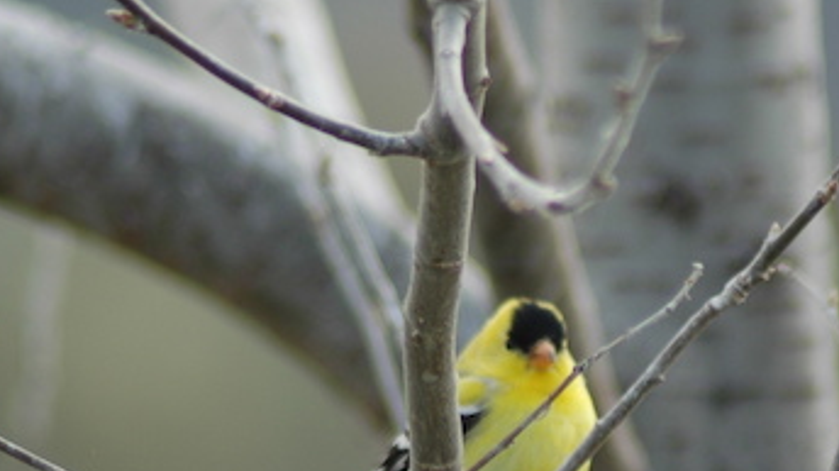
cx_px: 505
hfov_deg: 2.1
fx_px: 23145
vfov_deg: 1.2
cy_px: 416
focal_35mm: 1041
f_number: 5.6
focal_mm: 300
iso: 200
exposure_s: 1/200
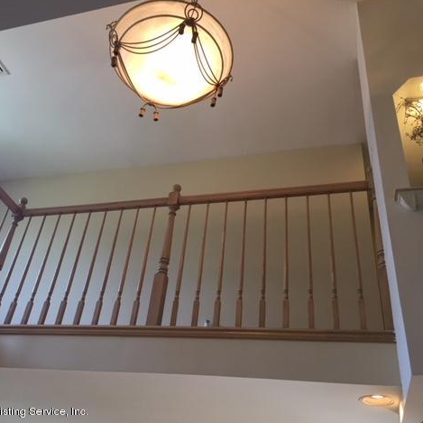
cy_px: 213
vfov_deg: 47.2
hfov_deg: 46.9
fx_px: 484
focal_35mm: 35
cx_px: 169
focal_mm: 4.15
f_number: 2.2
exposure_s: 1/15
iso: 25
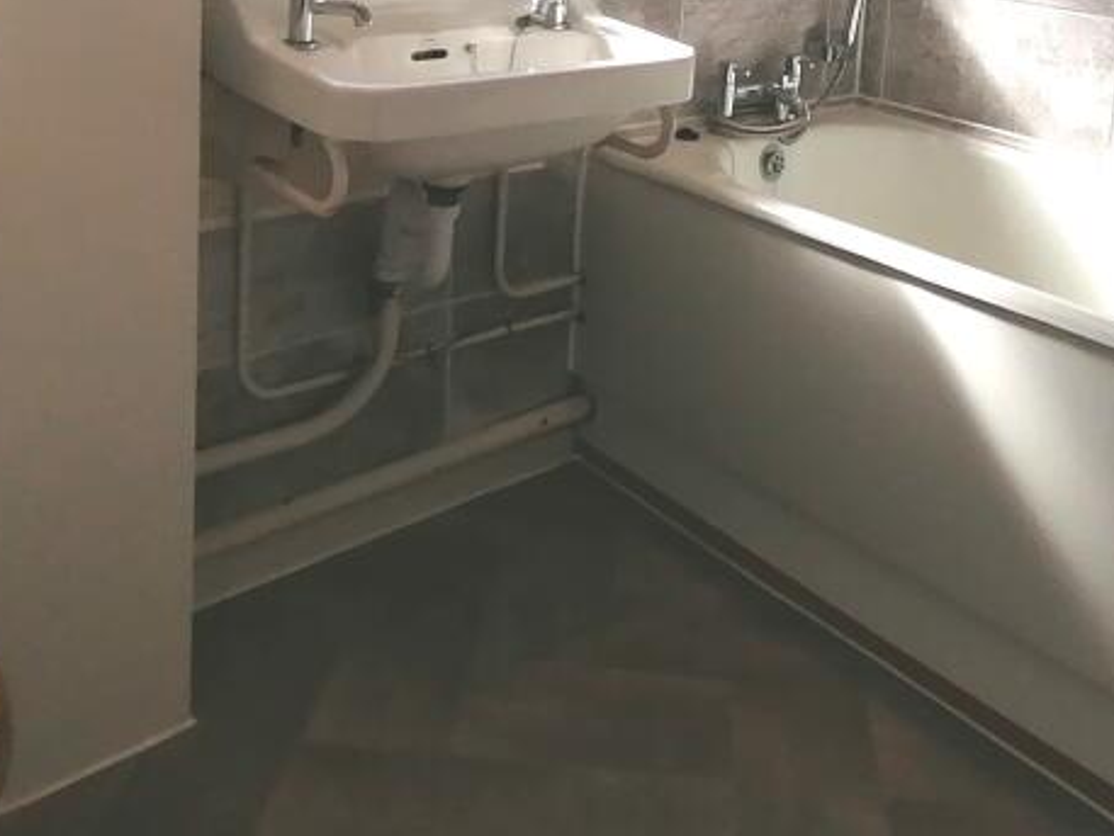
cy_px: -19
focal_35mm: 38
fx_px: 1224
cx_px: 664
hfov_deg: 48.7
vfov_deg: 34.1
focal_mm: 2.7
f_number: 2.4
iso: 50
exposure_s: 1/790
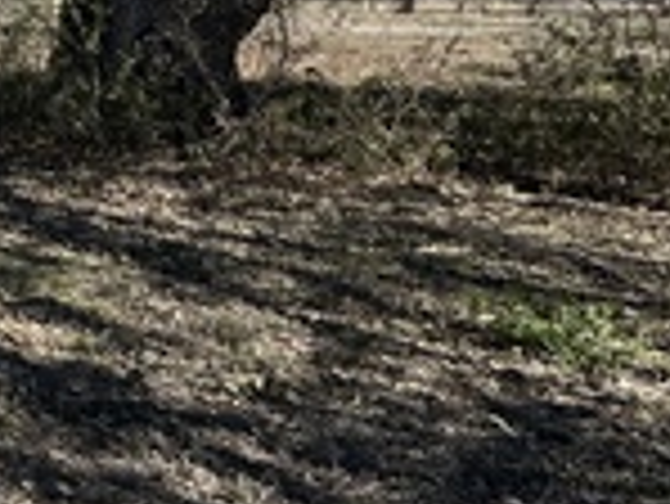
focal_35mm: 60
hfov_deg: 20.4
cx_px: -589
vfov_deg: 23.1
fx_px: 1162
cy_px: -45
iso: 50
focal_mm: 2.22
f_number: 2.2
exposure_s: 1/1233
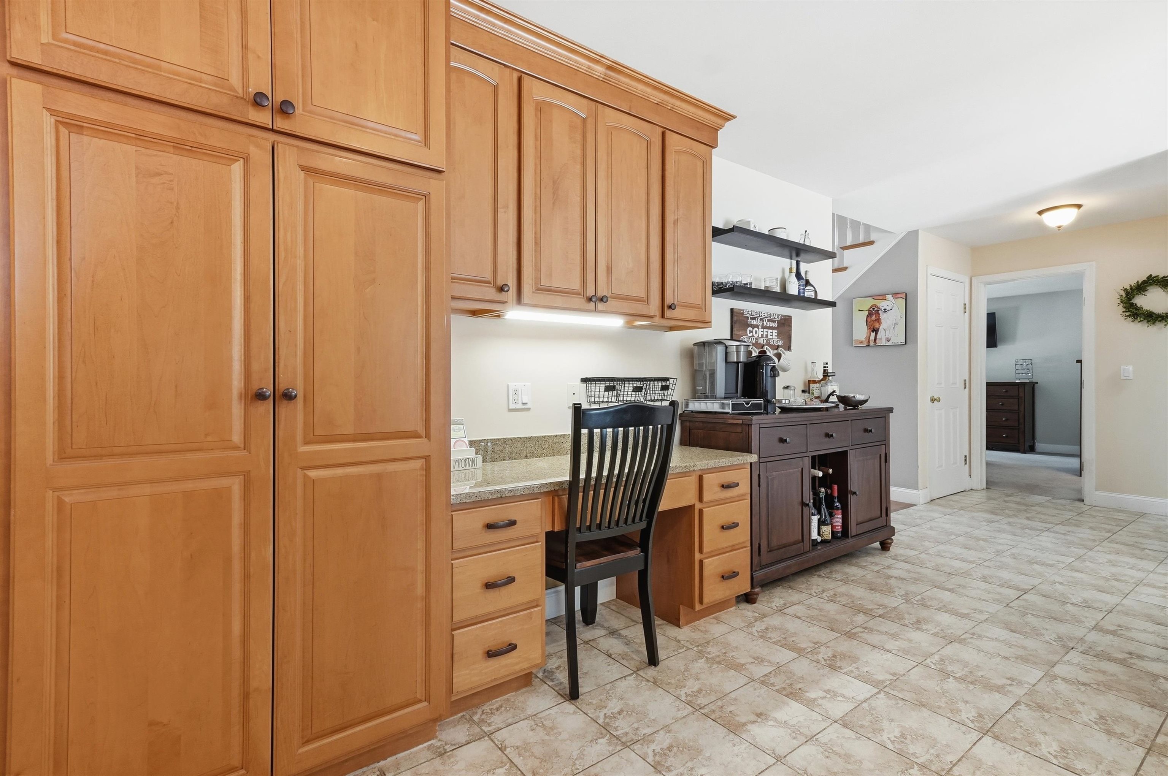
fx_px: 535
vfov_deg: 71.9
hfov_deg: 95.0
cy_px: 388
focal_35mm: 16
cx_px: 584
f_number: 7.1
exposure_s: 1/250
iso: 800
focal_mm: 11
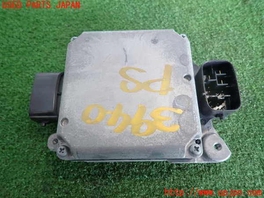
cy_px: 99
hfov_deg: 69.4
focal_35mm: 25
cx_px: 132
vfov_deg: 54.9
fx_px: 191
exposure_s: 1/40
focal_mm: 4.5
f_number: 2
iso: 200
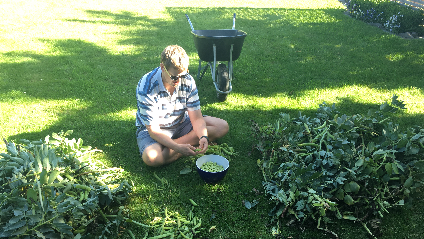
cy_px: 157
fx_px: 360
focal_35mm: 32
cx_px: 210
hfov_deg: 61.0
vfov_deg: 36.3
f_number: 2.2
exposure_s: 1/100
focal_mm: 4.15
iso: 25
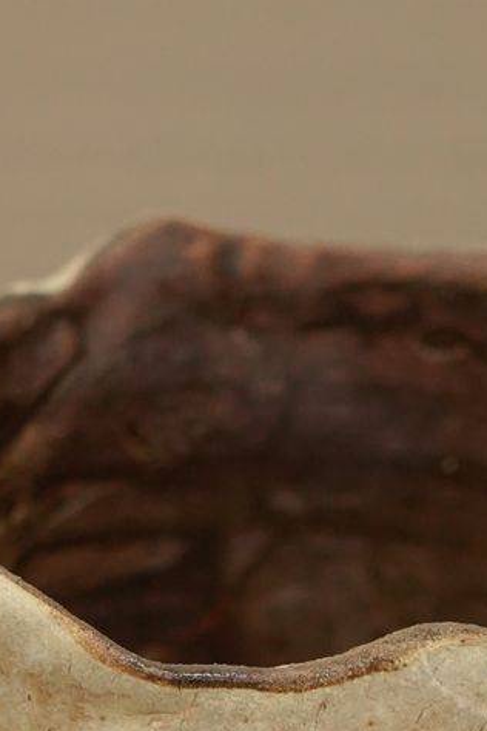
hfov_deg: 3.4
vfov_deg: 5.1
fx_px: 8096
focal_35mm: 399
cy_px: 964
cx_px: 345
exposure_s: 1/50
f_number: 8
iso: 3200
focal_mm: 105
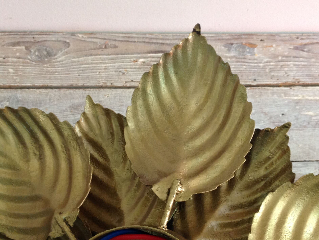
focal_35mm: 48
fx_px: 442
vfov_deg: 30.2
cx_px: 173
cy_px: 148
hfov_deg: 39.6
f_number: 2.4
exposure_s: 1/15
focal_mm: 4.28
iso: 160
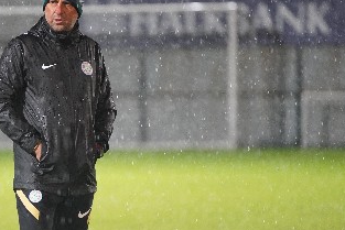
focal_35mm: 428
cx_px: 66
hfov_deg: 4.8
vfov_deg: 3.2
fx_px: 4103
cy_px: 147
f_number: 2.8
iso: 6400
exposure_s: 1/500
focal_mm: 200
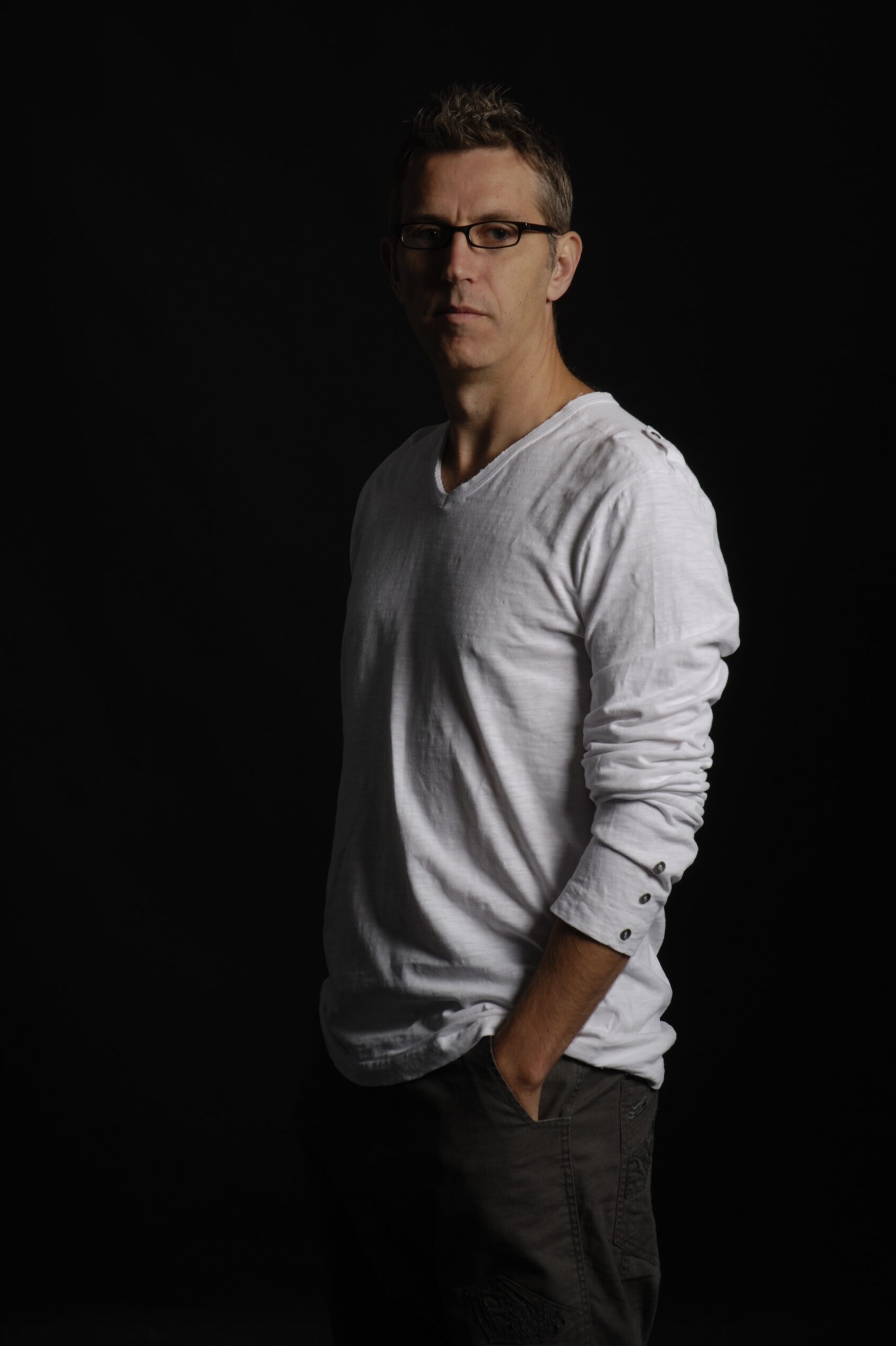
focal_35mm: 84
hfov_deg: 16.4
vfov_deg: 24.3
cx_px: 450
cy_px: 678
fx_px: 3118
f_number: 10
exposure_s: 1/200
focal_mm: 55
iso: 100
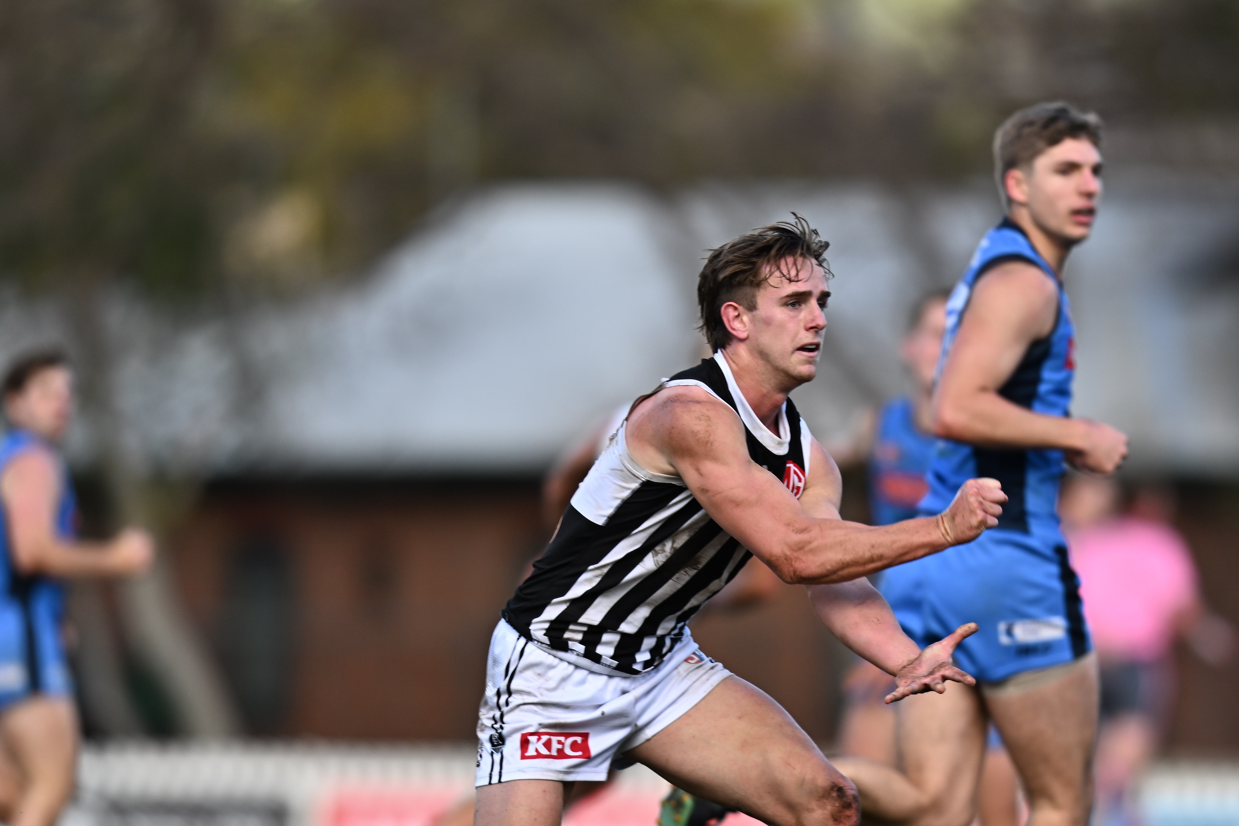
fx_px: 23194
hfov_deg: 3.1
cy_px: 428
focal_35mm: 674
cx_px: 796
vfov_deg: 2.0
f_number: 2.8
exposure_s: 1/800
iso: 100
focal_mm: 400
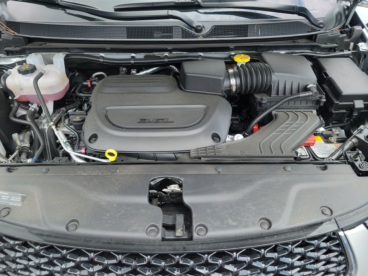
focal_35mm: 24
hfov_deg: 71.6
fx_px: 255
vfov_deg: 56.8
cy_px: 138
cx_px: 184
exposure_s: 1/127
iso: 50
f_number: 1.8
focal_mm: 6.7
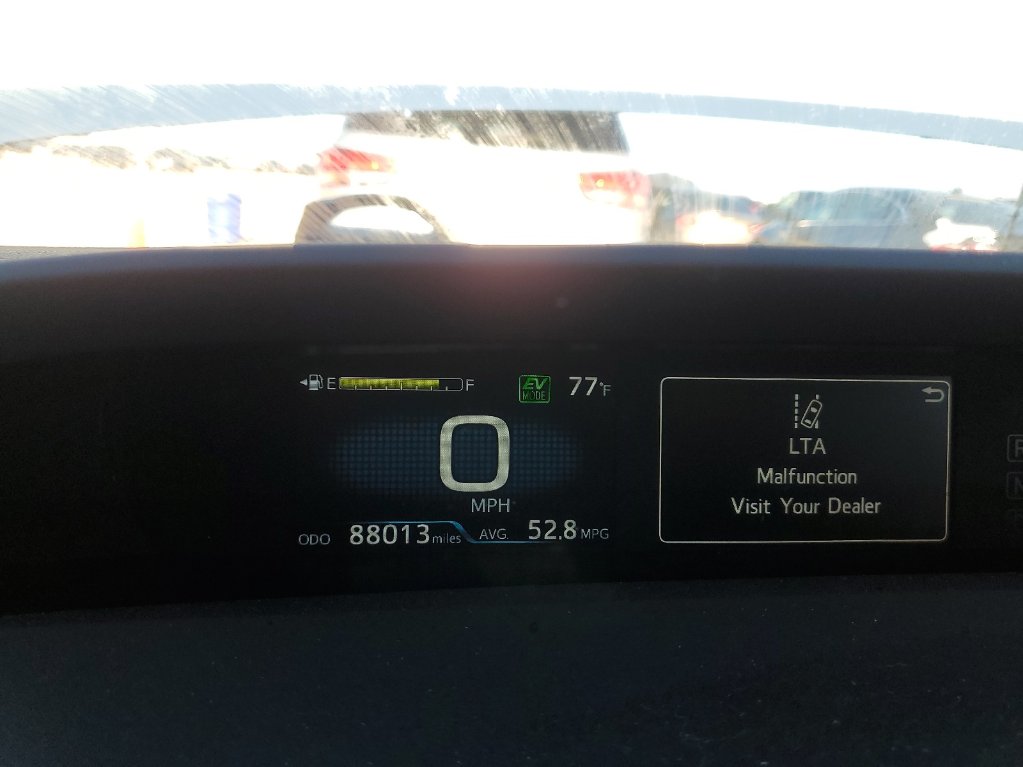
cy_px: 384
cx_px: 512
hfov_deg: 67.3
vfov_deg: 53.1
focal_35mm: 26
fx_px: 768
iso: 50
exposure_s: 1/476
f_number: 1.5
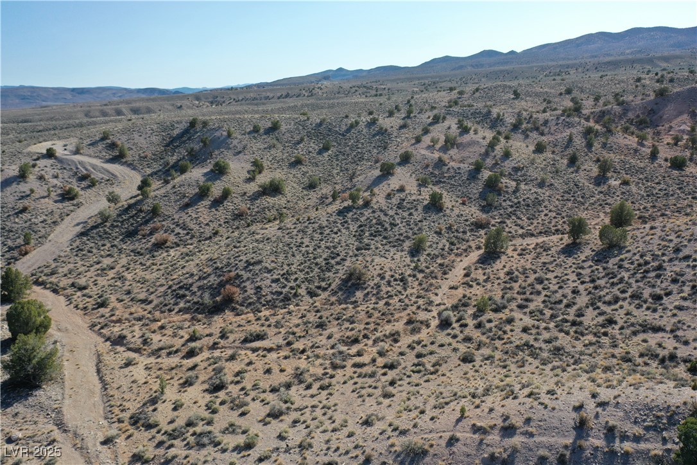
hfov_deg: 65.5
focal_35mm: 28
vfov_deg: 46.4
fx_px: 542
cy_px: 232
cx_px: 348
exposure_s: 1/1600
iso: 100
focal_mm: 10.26
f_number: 2.8
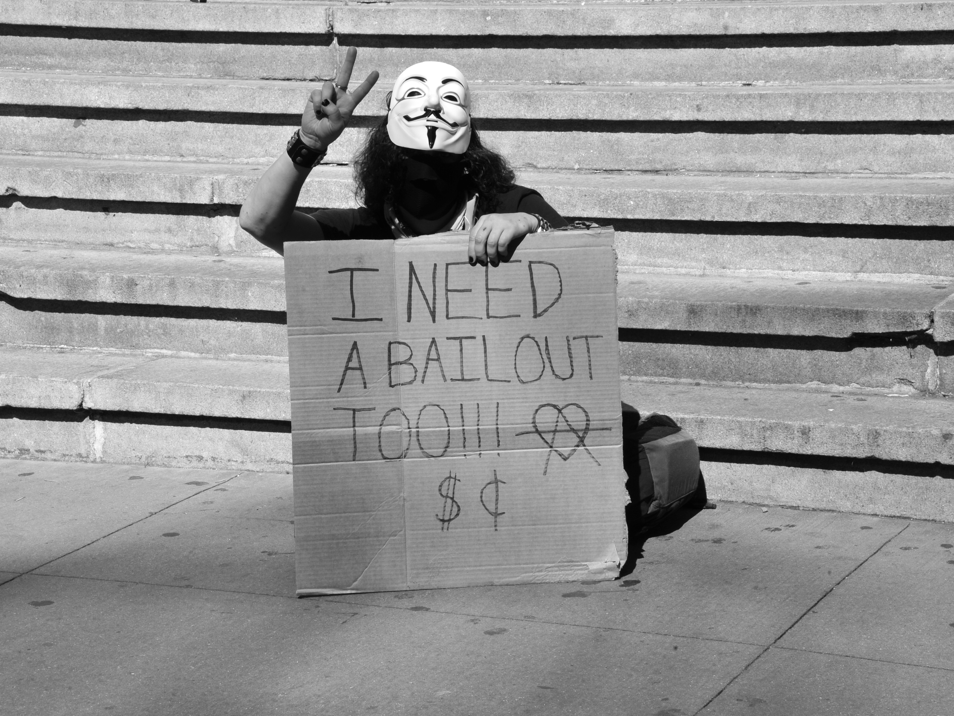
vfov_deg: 15.1
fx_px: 2701
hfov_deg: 20.0
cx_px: 533
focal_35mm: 98
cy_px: 359
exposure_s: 1/125
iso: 400
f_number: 20
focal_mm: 90
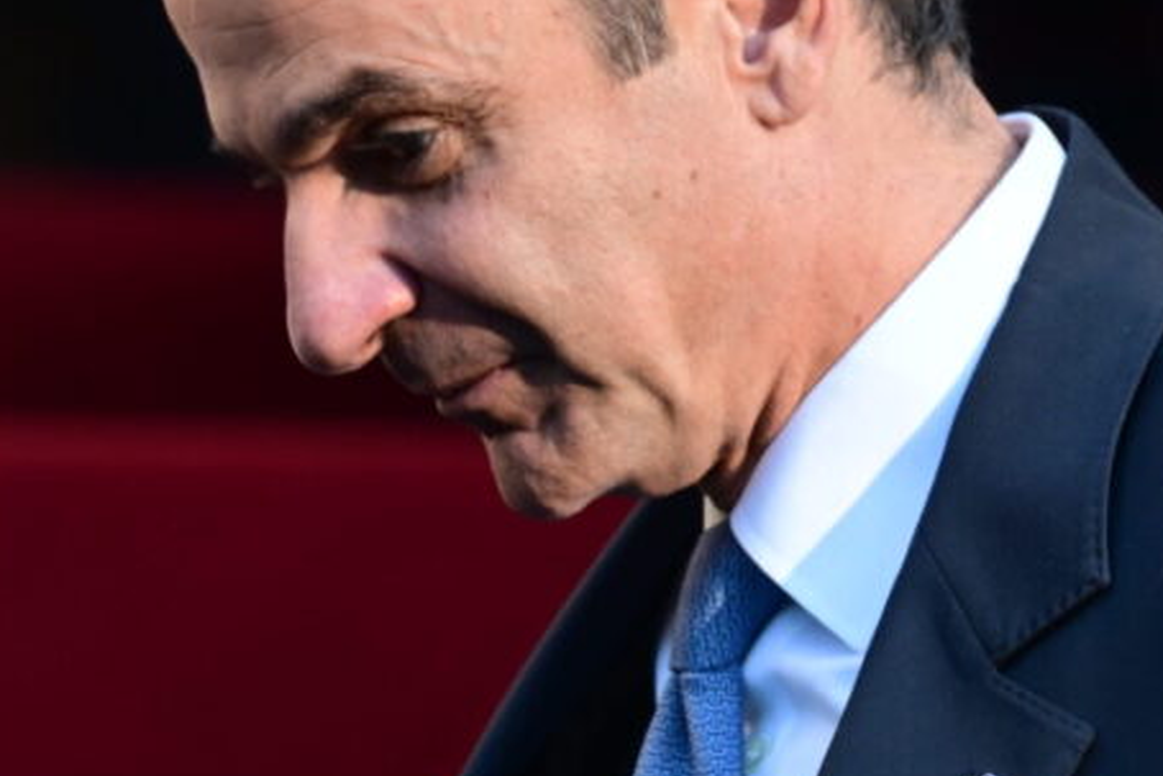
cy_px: 378
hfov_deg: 4.6
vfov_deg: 3.1
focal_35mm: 451
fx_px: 14574
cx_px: -28
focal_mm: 200
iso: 500
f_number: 4.5
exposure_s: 1/320
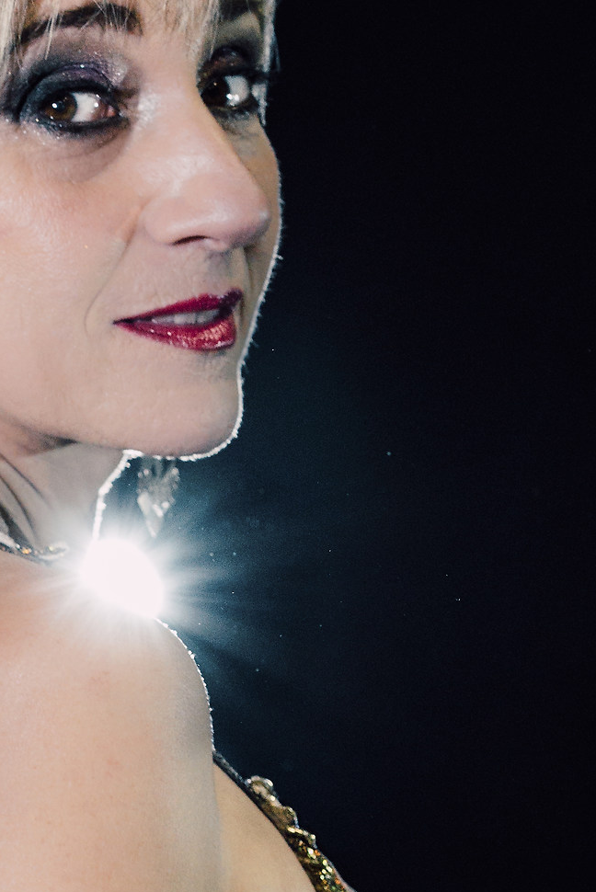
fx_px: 8282
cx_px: -36
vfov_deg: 6.2
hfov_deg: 4.1
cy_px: 721
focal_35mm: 334
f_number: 6.3
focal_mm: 135
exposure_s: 1/200
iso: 6400
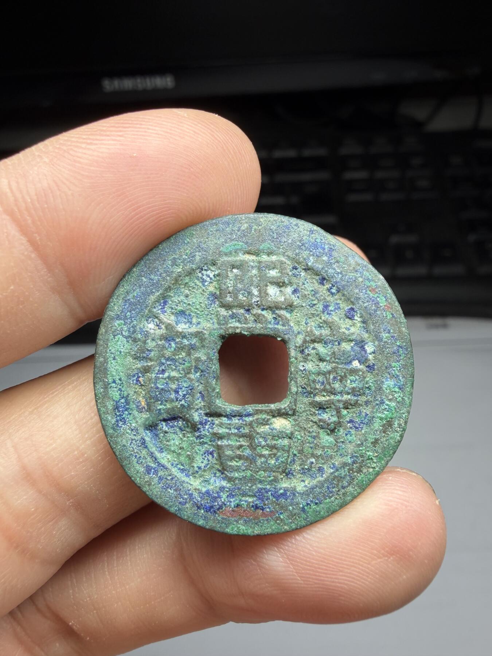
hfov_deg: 53.1
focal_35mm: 26
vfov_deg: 67.3
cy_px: 328
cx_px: 246
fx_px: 493
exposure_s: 1/122
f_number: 2.2
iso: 40
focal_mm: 2.22
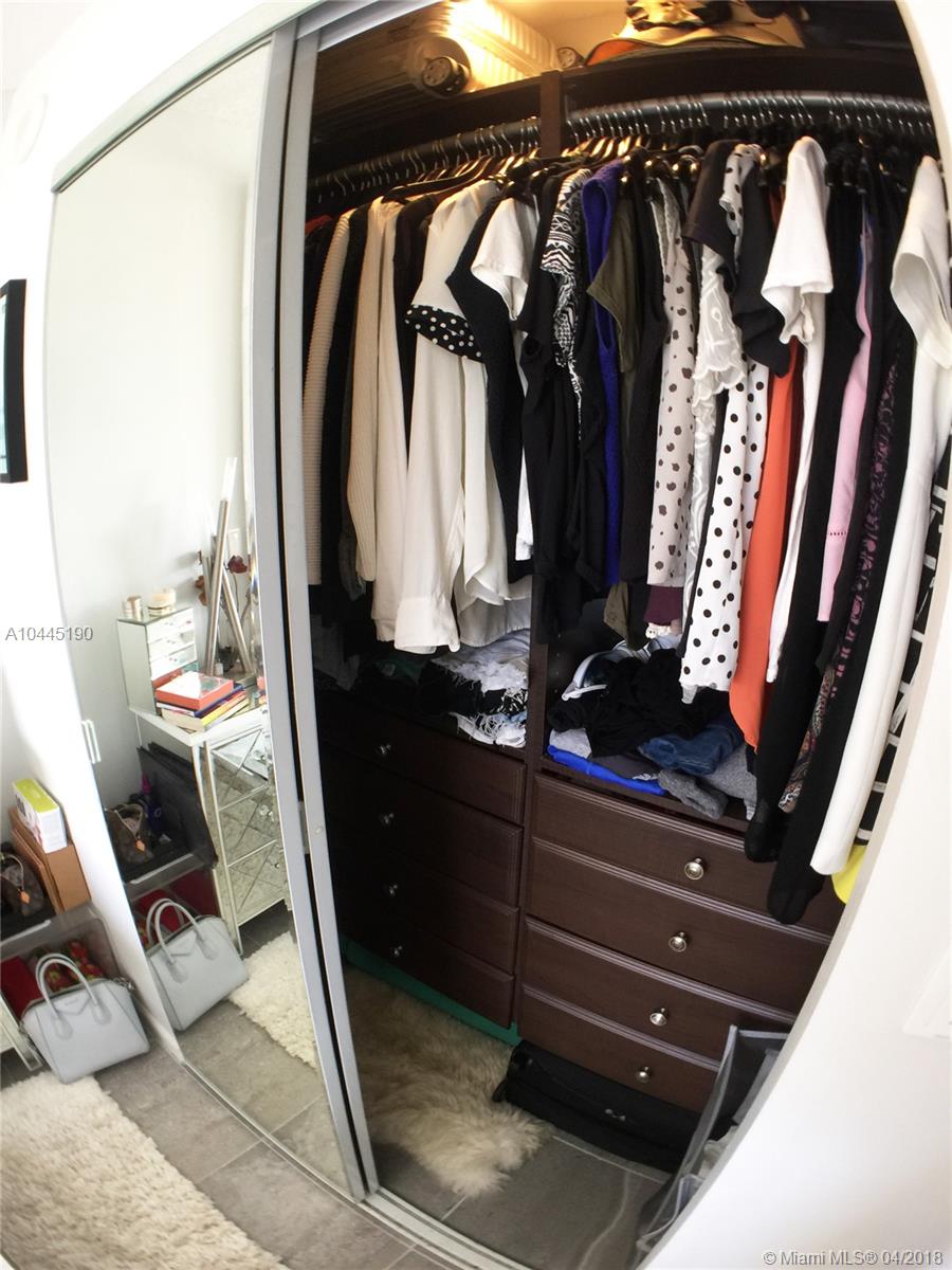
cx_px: 476
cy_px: 635
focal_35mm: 29
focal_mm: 4.15
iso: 32
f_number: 2.2
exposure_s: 1/15
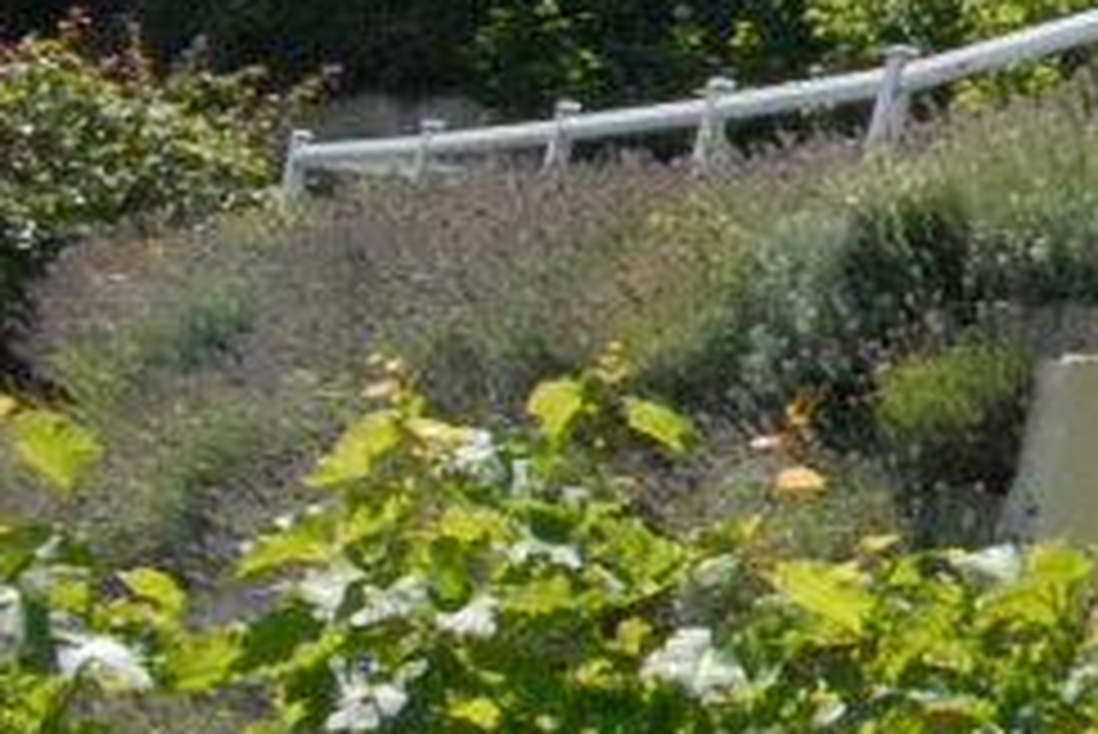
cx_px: 3780
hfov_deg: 9.7
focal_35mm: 119
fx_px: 3632
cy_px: 293
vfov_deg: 11.5
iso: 1000
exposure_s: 1/320
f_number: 14
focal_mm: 10
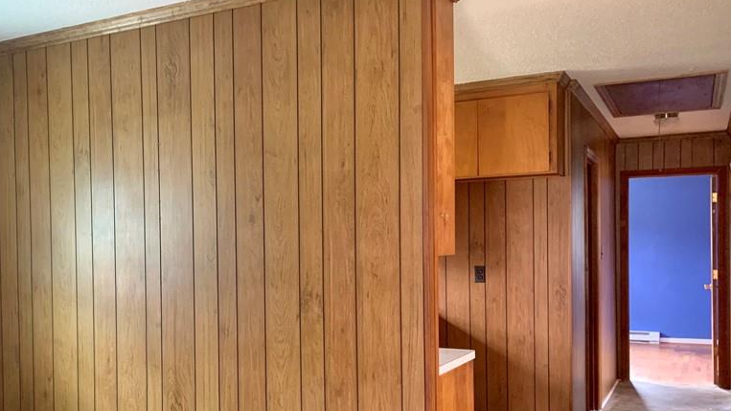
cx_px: 253
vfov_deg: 31.0
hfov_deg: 51.9
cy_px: 269
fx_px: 736
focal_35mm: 38
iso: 400
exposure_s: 1/59
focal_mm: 4.25
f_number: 1.8
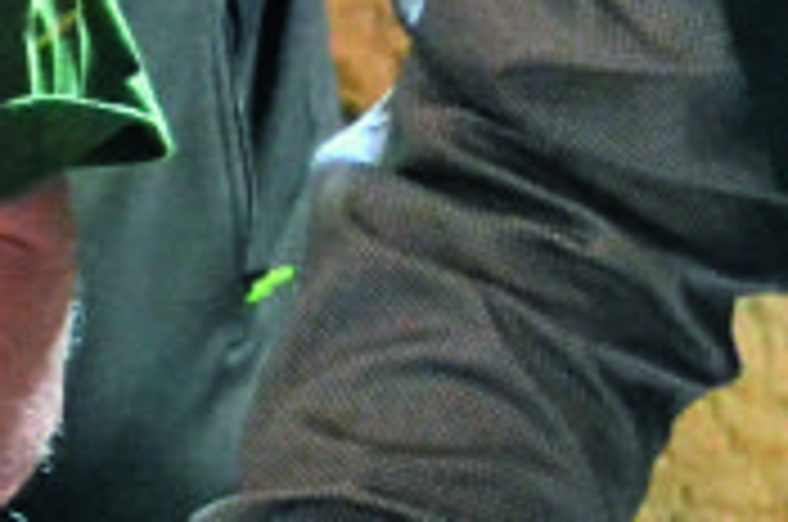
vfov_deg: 5.1
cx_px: 63
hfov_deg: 7.7
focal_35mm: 268
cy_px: 126
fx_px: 5855
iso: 3200
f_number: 4
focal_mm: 26
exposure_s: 1/50
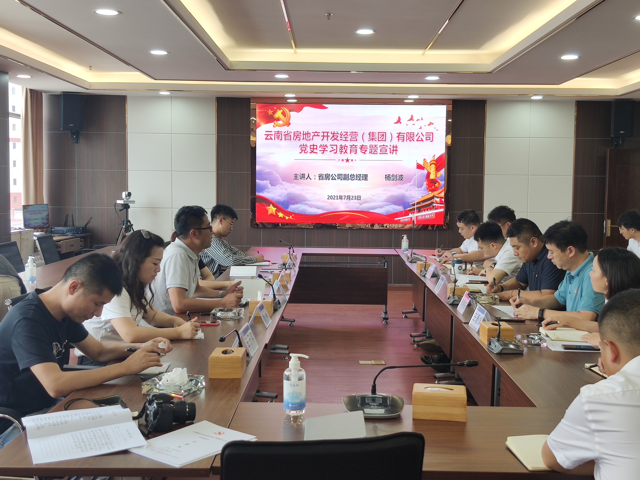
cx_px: 320
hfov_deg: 44.8
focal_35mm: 42
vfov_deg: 34.3
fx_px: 777
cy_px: 240
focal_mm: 4.75
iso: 126
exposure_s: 1/100
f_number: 1.75
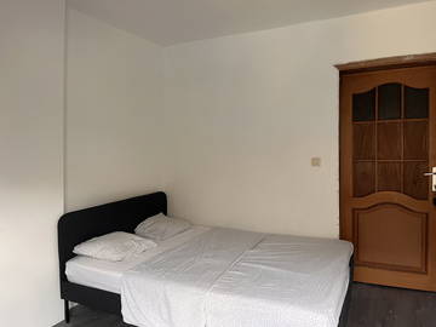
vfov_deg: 53.1
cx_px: 218
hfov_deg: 67.3
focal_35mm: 26
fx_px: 327
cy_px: 164
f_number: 1.6
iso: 125
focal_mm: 5.1
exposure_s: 1/84
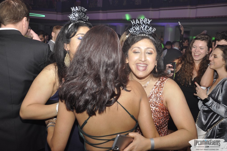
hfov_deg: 46.5
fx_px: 264
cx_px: 114
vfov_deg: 31.8
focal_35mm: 42
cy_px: 76
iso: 400
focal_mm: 28
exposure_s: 1/60
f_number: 5
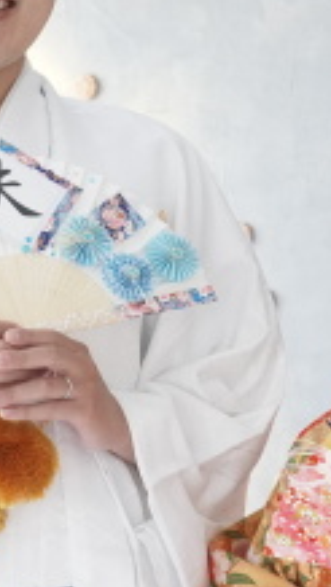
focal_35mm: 165
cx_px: 237
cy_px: 405
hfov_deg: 7.4
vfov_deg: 13.0
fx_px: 2569
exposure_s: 1/250
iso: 6400
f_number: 5.6
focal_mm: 43
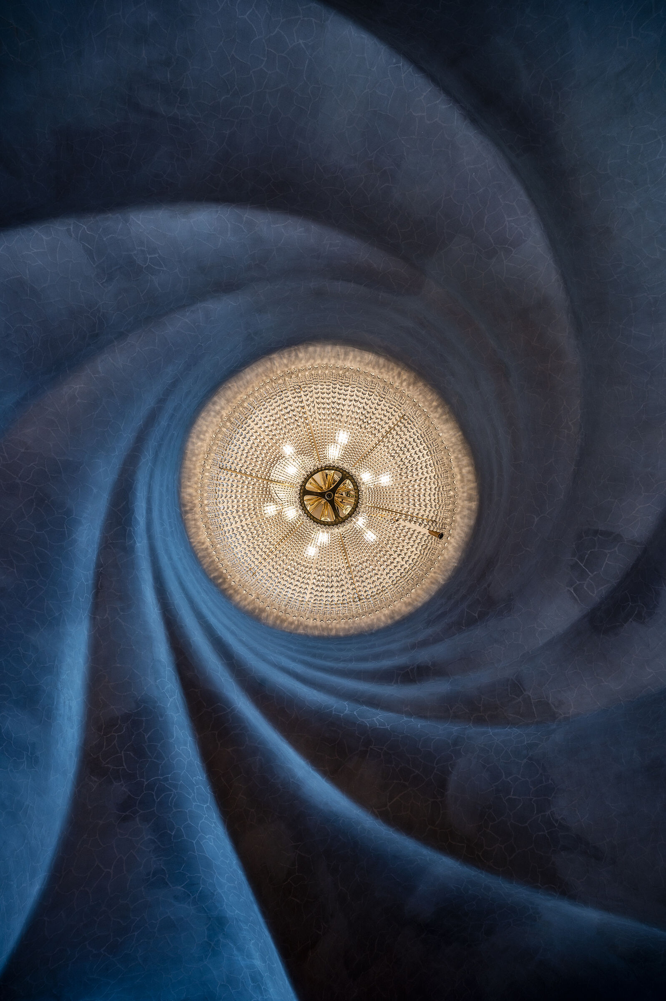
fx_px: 389
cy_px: 500
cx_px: 333
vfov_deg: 104.3
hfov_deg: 81.1
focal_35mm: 14
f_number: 5
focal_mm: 14
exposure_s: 1/50
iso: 100
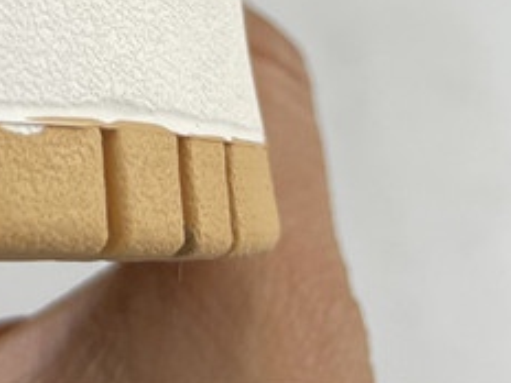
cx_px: -306
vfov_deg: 11.6
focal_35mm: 112
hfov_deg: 15.8
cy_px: -436
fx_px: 1653
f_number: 1.6
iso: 40
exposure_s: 1/100
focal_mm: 4.2
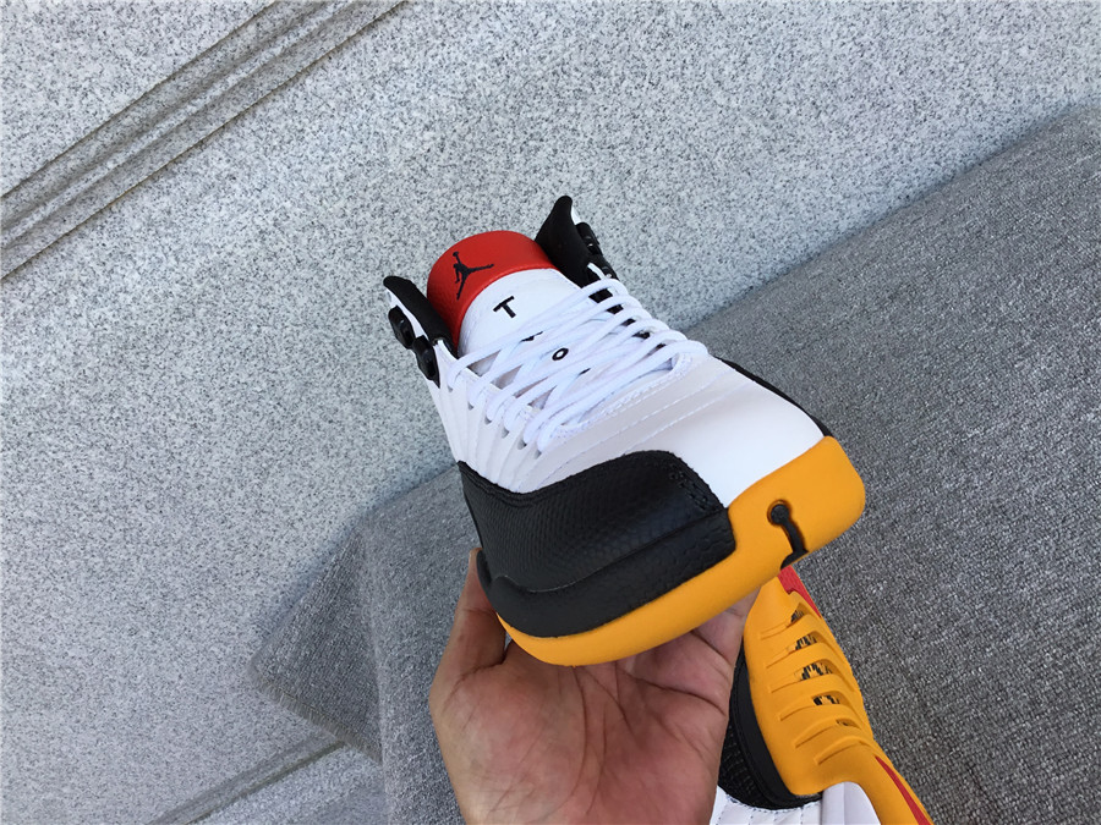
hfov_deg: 58.4
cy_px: 412
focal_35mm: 31
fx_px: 986
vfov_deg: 45.4
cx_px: 550
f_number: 2.4
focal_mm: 3.3
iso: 25
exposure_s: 1/342
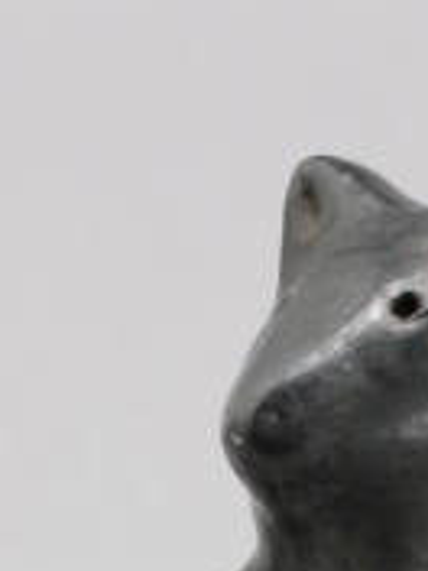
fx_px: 3462
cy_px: 642
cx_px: 371
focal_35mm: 210
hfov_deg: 7.1
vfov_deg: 9.3
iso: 100
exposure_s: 1/3.6
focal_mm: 21.4
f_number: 7.6
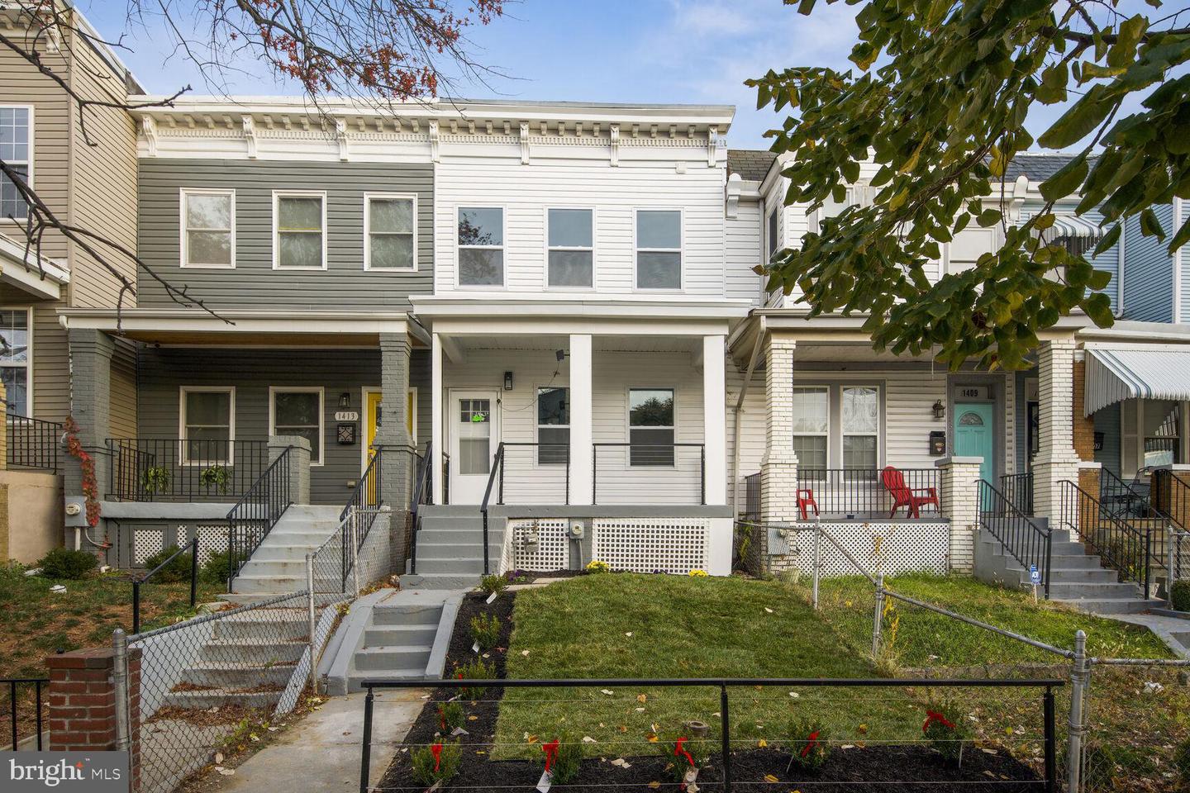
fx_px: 628
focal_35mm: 19
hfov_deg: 86.9
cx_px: 595
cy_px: 396
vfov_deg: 64.6
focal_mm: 19
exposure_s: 1/40
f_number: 9
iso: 200
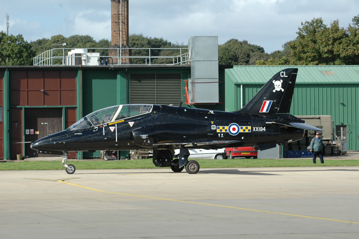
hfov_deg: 11.0
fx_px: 1868
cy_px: 120
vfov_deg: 7.3
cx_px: 180
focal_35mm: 188
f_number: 8
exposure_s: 1/800
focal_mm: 125
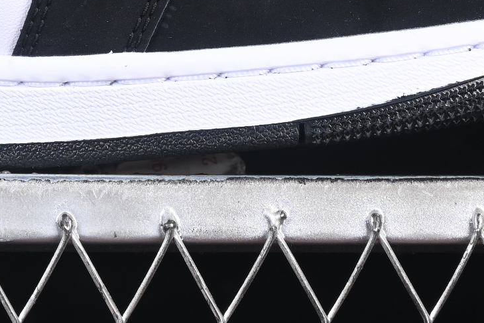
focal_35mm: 286
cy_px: -211
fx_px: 3846
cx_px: -27
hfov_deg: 7.2
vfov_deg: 4.8
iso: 160
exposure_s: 1/60
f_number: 6.3
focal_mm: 50
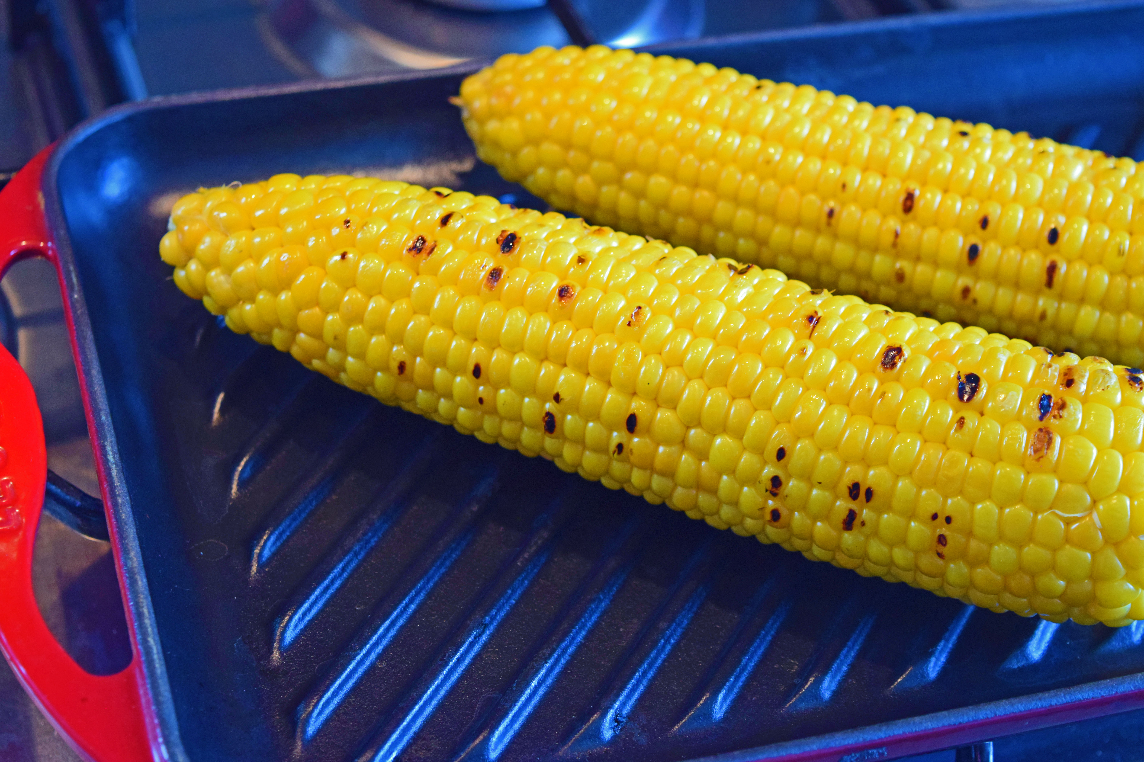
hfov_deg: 28.1
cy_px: 381
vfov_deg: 18.9
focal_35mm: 72
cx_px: 572
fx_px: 2288
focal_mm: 48
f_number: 5.3
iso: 2500
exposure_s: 1/60
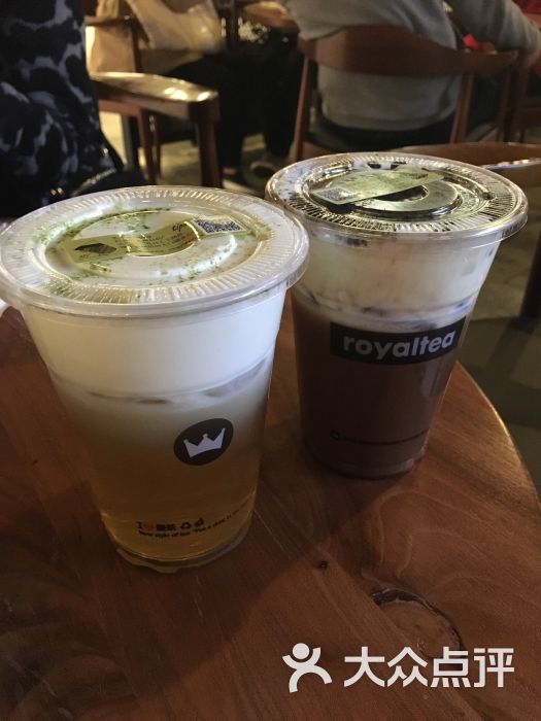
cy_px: 360
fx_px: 604
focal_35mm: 29
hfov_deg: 48.2
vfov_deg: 61.7
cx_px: 270
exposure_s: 1/17
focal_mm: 4.15
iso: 320
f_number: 2.2
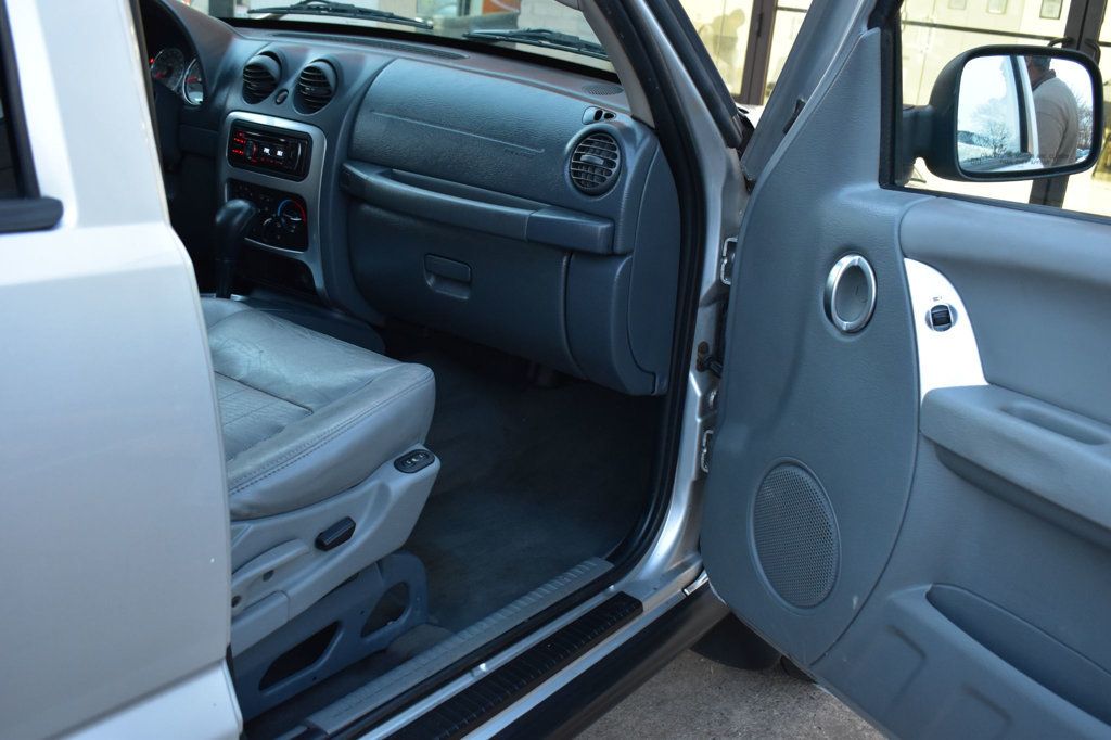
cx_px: 556
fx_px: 1111
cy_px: 370
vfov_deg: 36.8
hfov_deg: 53.1
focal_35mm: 36
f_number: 5.6
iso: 1600
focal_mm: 24
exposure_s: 1/15
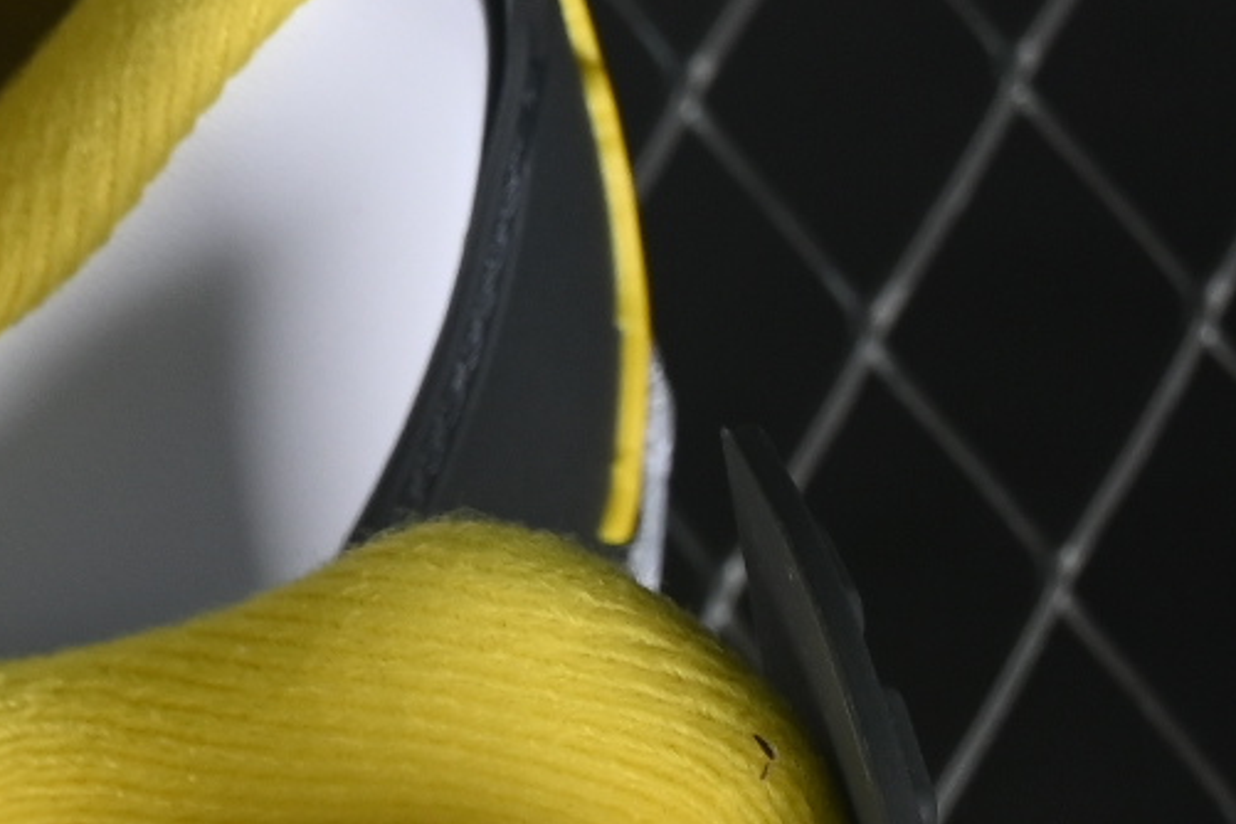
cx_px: -1532
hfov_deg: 4.8
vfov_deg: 3.3
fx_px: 14316
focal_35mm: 417
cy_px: 1436
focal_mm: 50
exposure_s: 1/80
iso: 160
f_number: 7.1
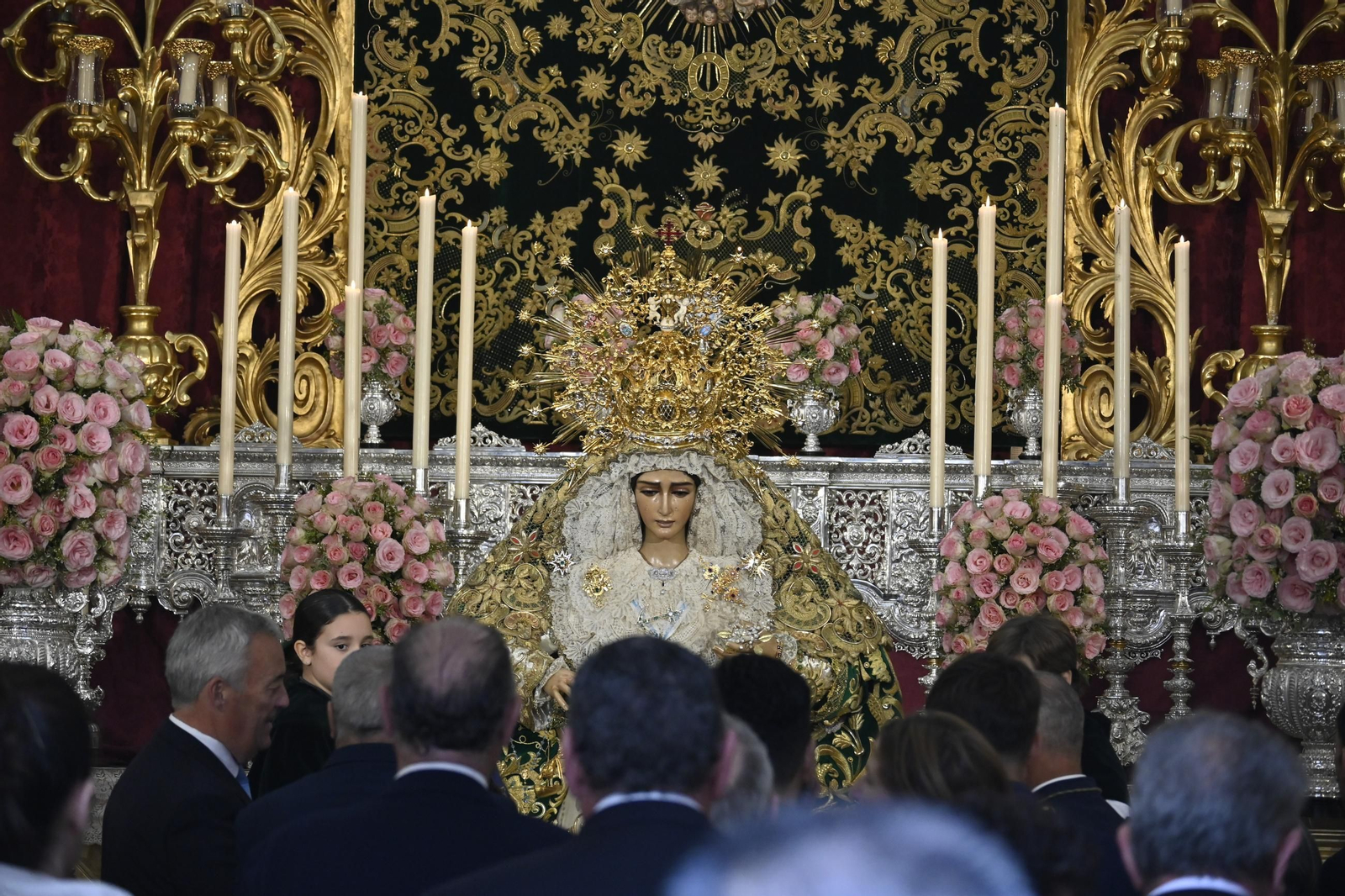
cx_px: 672
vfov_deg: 9.7
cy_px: 448
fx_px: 5266
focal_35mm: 141
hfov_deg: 14.6
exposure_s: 1/200
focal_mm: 94
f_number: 5
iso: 1250
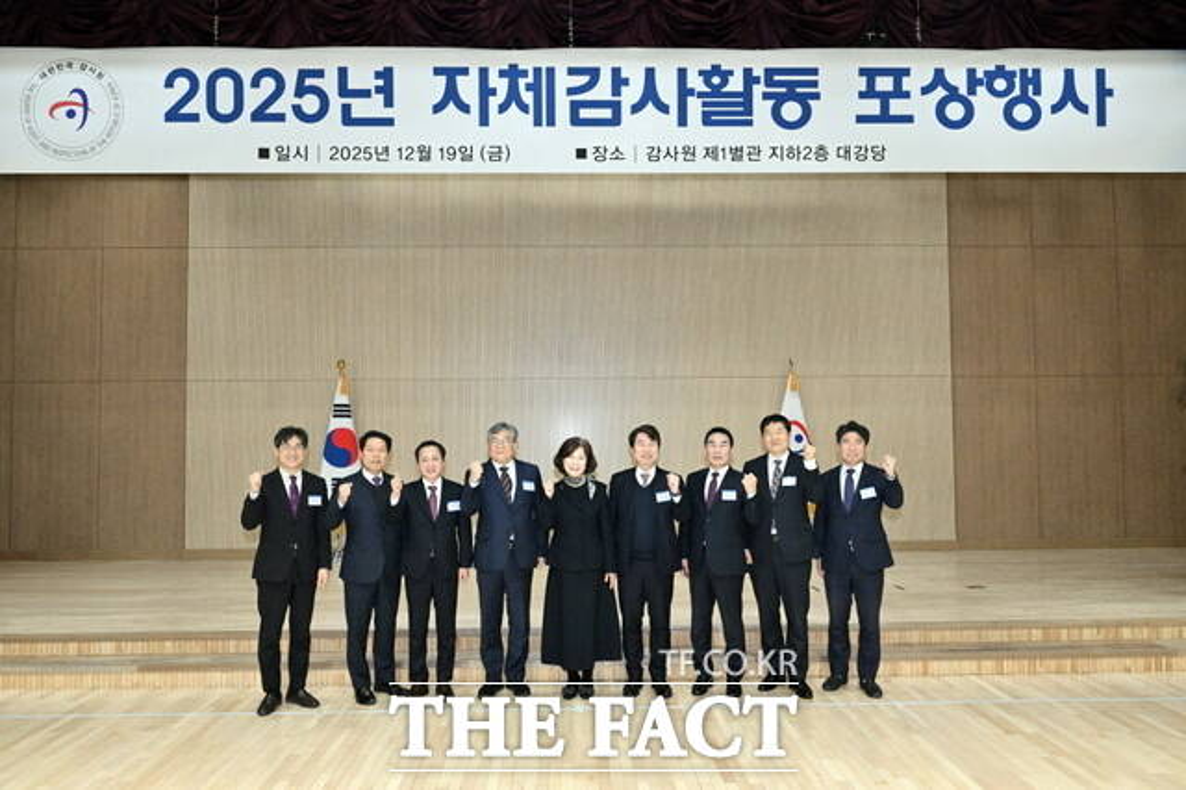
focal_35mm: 26
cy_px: 395
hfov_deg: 69.4
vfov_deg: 49.5
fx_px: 856
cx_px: 593
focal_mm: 26
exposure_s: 1/125
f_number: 5.6
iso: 5000
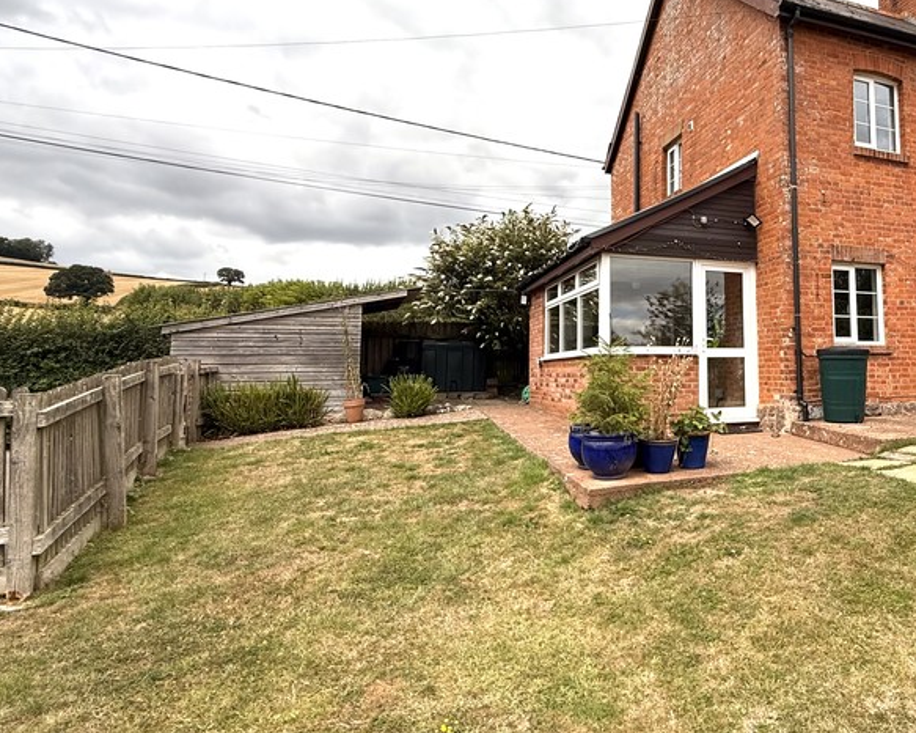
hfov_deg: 65.7
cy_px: 307
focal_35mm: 24
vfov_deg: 58.4
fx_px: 650
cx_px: 693
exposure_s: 1/1368
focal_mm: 2.22
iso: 50
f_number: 2.2
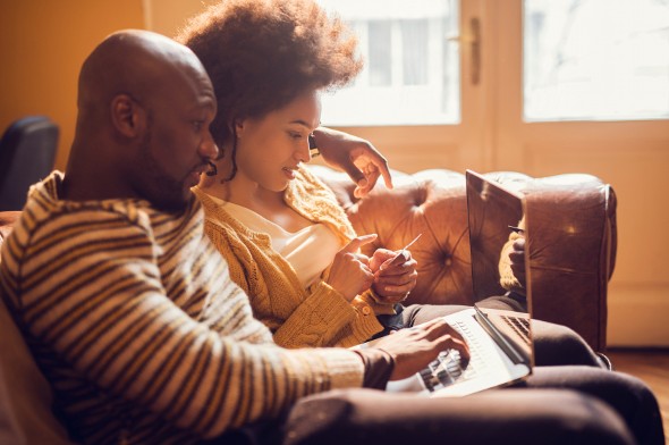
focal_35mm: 50
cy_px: 222
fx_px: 928
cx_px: 334
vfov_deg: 26.9
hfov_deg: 39.6
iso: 160
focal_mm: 50
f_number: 1.8
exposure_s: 1/50
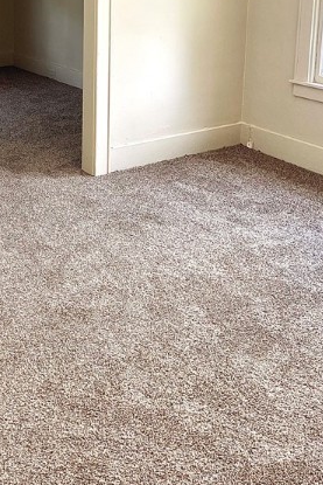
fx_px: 672
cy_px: 77
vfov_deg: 37.7
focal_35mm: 50
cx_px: 126
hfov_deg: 26.9
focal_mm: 4.2
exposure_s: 1/121
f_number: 1.6
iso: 80
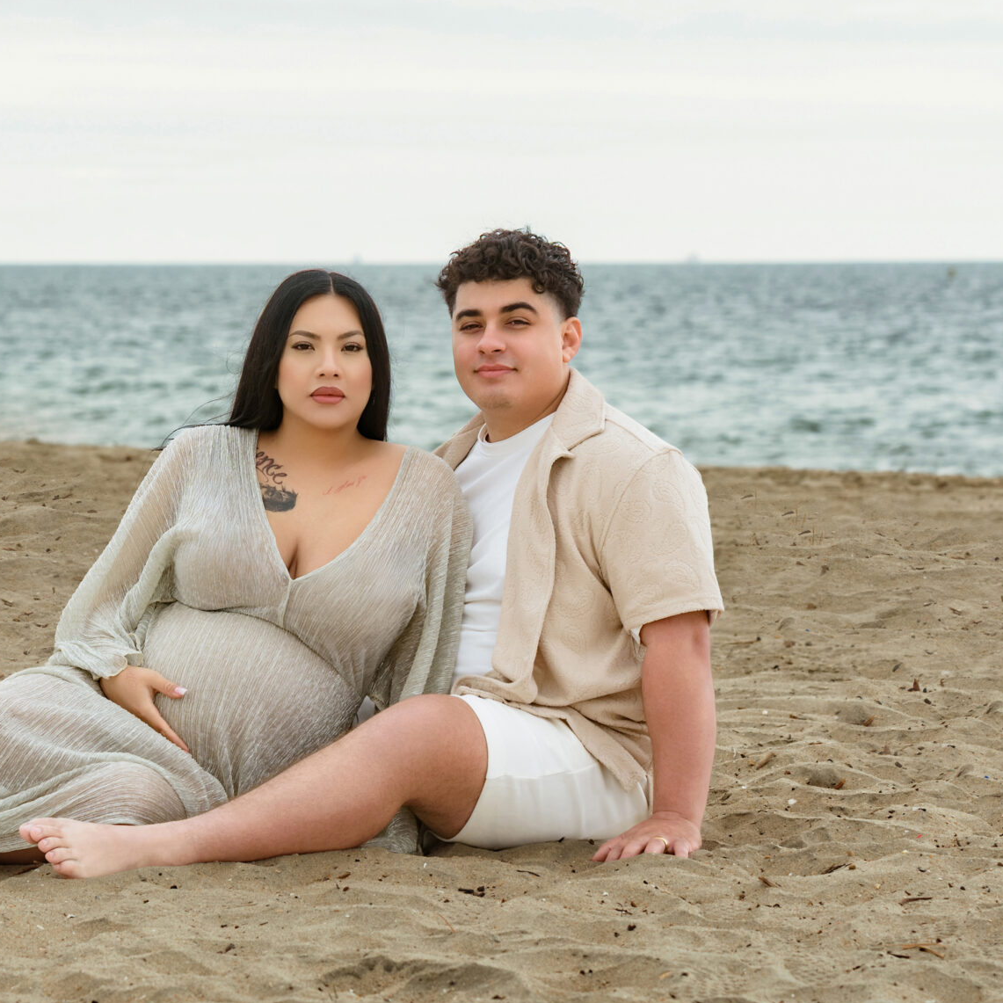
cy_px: 557
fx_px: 5376
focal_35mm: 164
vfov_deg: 10.7
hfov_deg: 10.6
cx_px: 297
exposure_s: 1/200
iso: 125
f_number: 5.6
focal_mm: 86
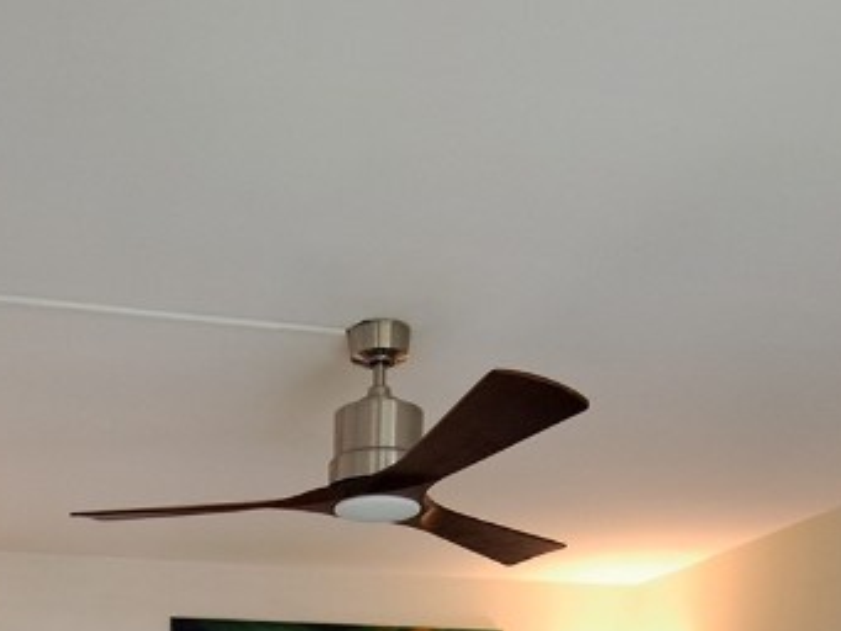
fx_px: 948
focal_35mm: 39
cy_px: 887
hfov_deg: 47.1
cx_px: 284
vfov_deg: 28.0
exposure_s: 1/40
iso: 125
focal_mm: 1.74
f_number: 2.2
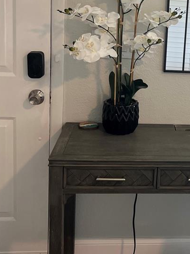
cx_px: 198
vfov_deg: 32.8
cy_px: 72
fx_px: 425
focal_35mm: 58
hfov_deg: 23.9
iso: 125
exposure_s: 1/120
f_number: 1.5
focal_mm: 5.7
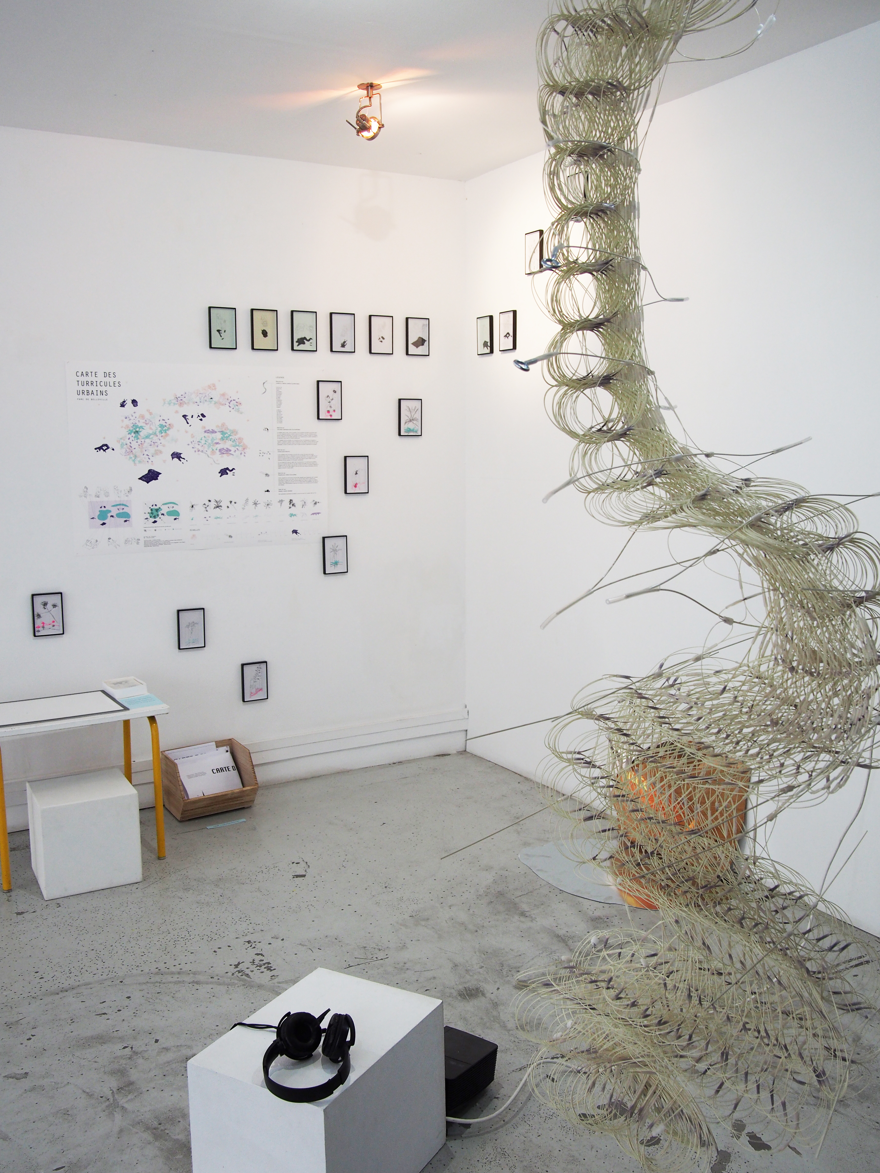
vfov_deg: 56.8
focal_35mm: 32
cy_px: 586
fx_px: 1085
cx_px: 440
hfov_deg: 44.2
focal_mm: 16
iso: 320
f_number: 4
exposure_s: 1/60
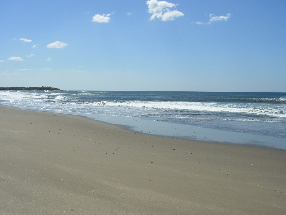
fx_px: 314
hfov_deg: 49.0
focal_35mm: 38
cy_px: 108
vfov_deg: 37.7
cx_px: 143
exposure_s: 1/813
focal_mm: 6.3
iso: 50
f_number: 4.9
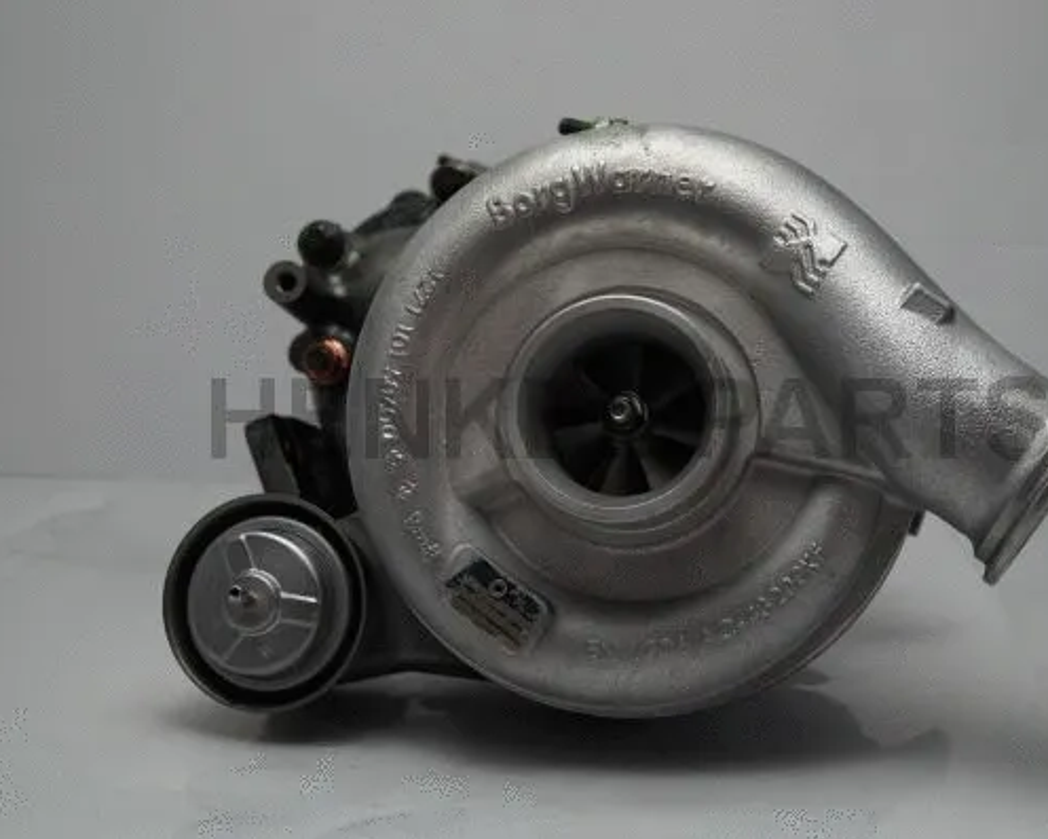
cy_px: 420
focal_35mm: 68
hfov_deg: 27.8
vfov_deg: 22.5
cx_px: 629
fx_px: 2110
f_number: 5
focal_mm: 40
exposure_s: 1/160
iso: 800
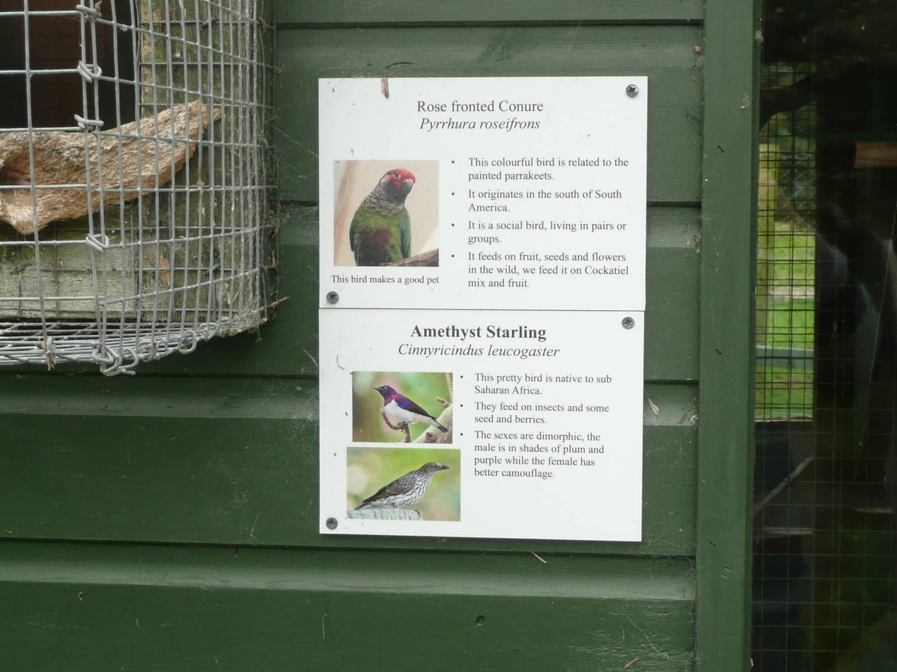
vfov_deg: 21.9
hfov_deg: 29.0
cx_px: 448
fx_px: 1736
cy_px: 336
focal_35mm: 67
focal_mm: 7.3
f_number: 4.1
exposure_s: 1/80
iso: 100
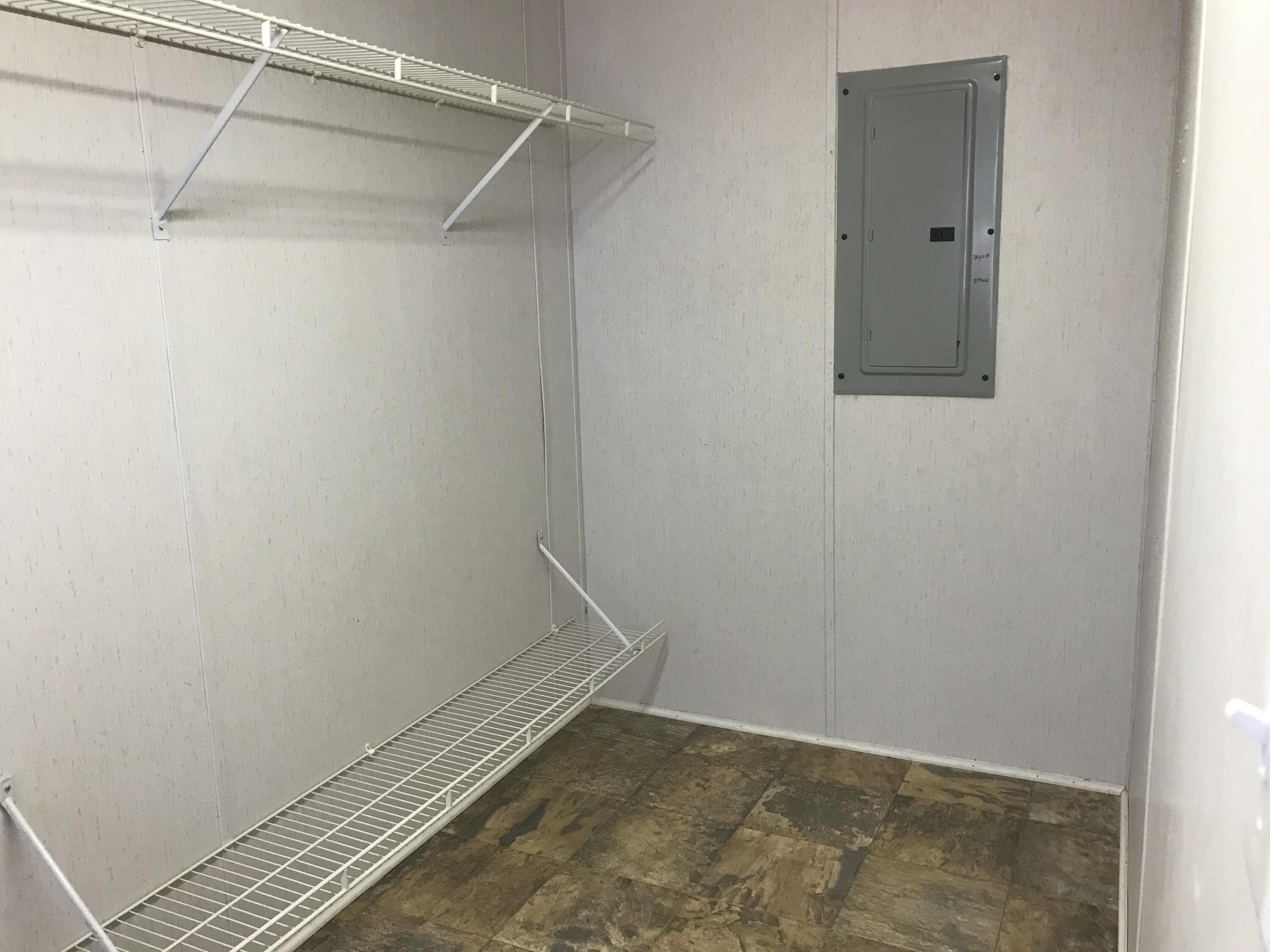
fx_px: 1027
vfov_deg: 49.7
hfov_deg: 63.4
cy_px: 476
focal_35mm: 28
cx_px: 635
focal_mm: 3.99
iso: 32
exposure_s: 1/30
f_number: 1.8
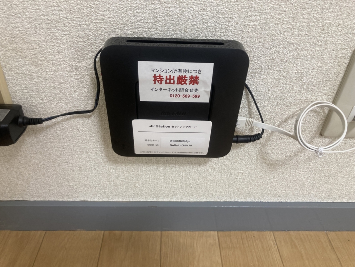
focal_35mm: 28
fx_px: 287
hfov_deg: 63.4
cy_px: 134
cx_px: 178
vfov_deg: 49.7
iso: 160
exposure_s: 1/60
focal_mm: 3.99
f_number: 1.8
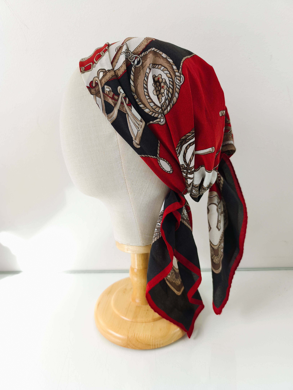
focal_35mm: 23
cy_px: 195
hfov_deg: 58.9
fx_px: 260
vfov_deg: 73.9
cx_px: 146
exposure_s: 1/50
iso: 50
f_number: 1.65
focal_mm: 6.14
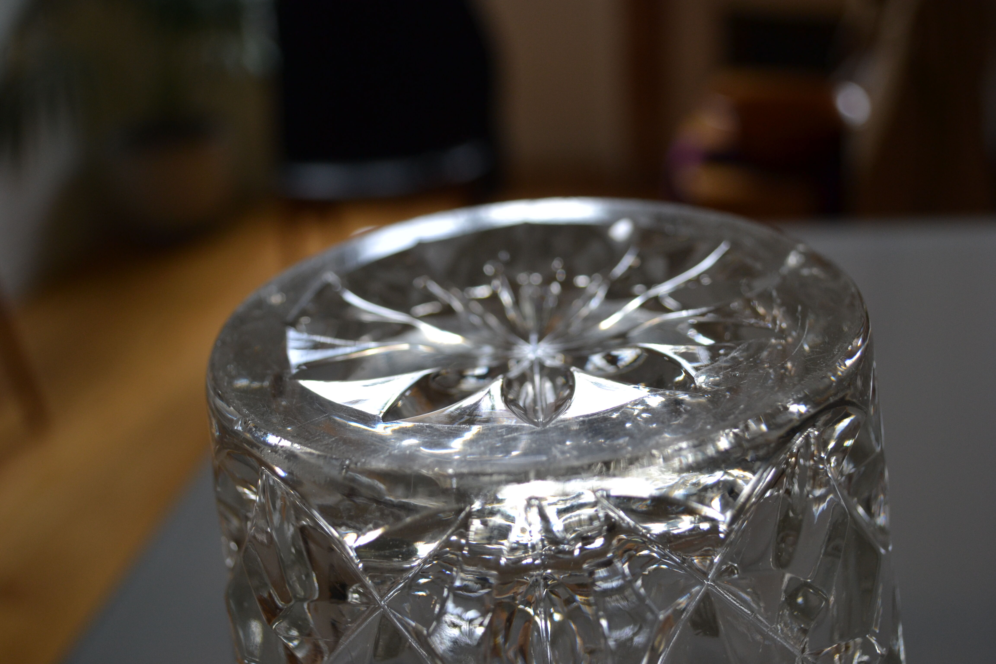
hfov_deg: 46.4
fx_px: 1162
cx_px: 498
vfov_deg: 31.9
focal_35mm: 42
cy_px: 332
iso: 400
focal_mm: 28
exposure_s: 1/80
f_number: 4.5
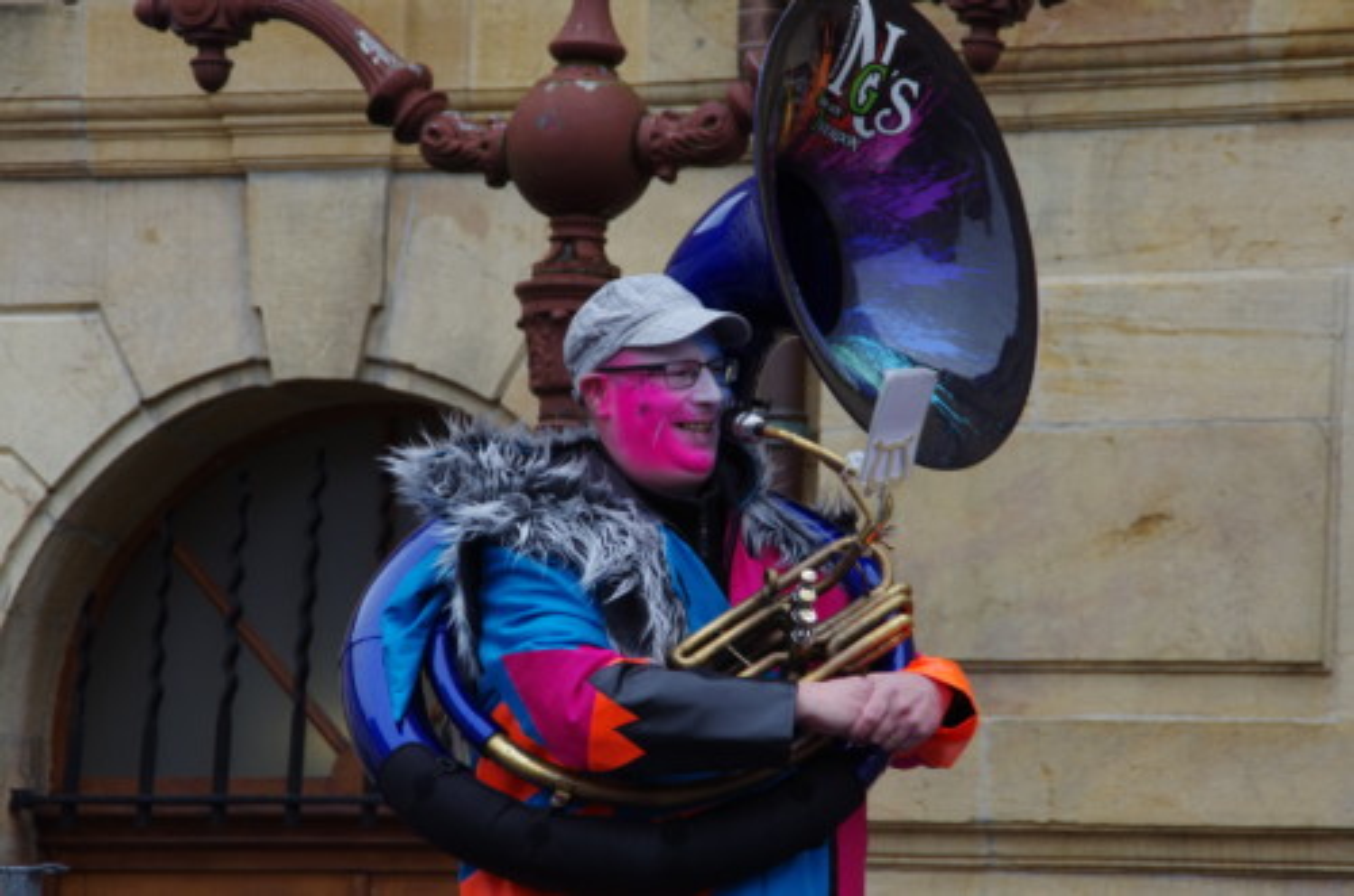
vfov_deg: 7.0
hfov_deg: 10.6
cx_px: 677
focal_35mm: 195
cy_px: 448
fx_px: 7318
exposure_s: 1/200
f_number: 10
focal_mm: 130
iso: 800
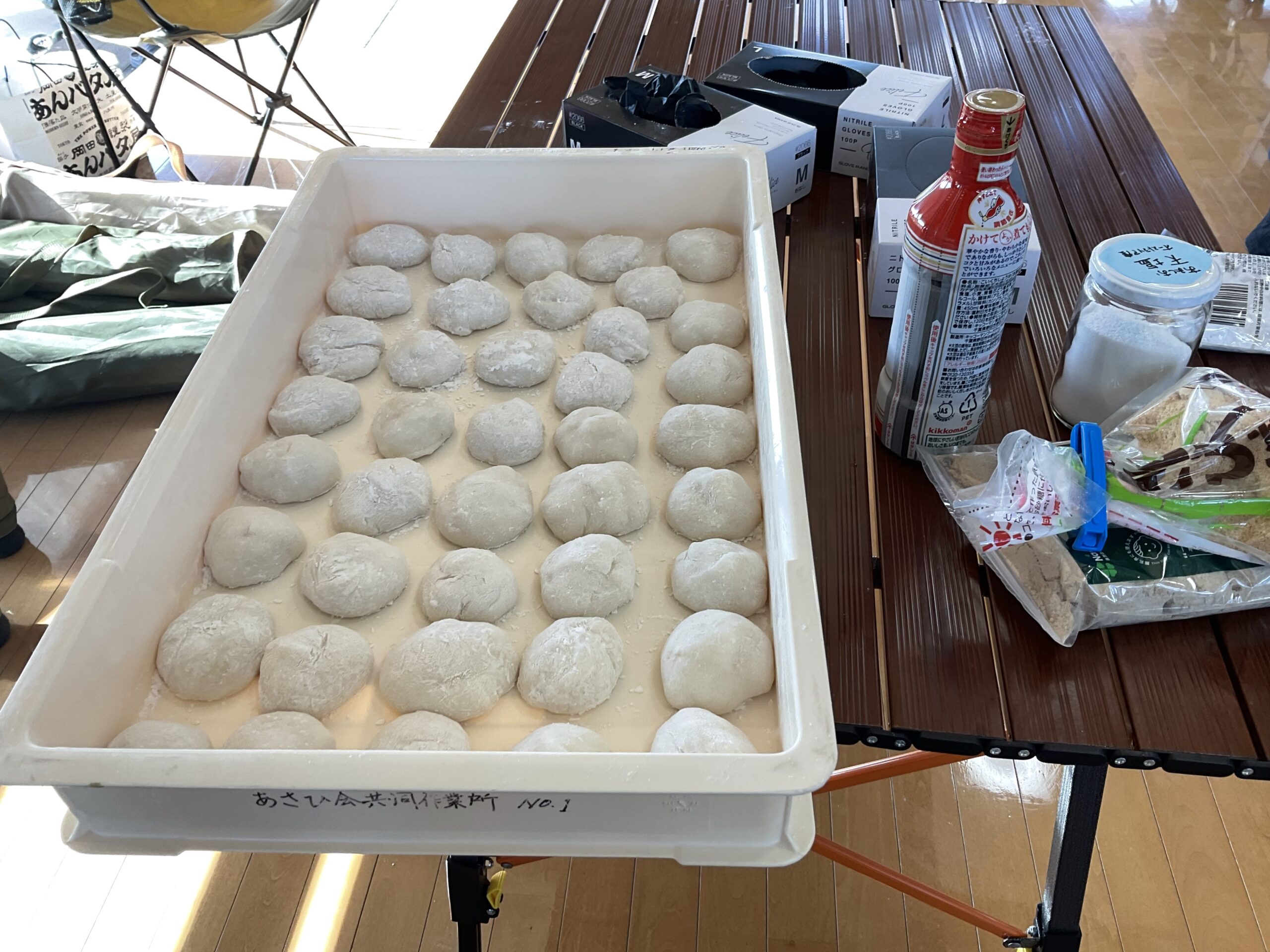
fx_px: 1064
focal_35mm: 29
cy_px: 476
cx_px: 635
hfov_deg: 61.7
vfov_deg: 48.2
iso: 64
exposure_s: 1/60
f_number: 1.8
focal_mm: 3
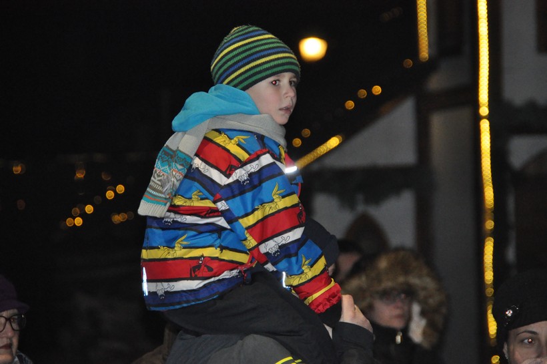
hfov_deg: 8.1
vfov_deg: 5.4
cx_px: 274
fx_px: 3871
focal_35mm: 255
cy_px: 182
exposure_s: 1/125
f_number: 5.6
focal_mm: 170
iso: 3200
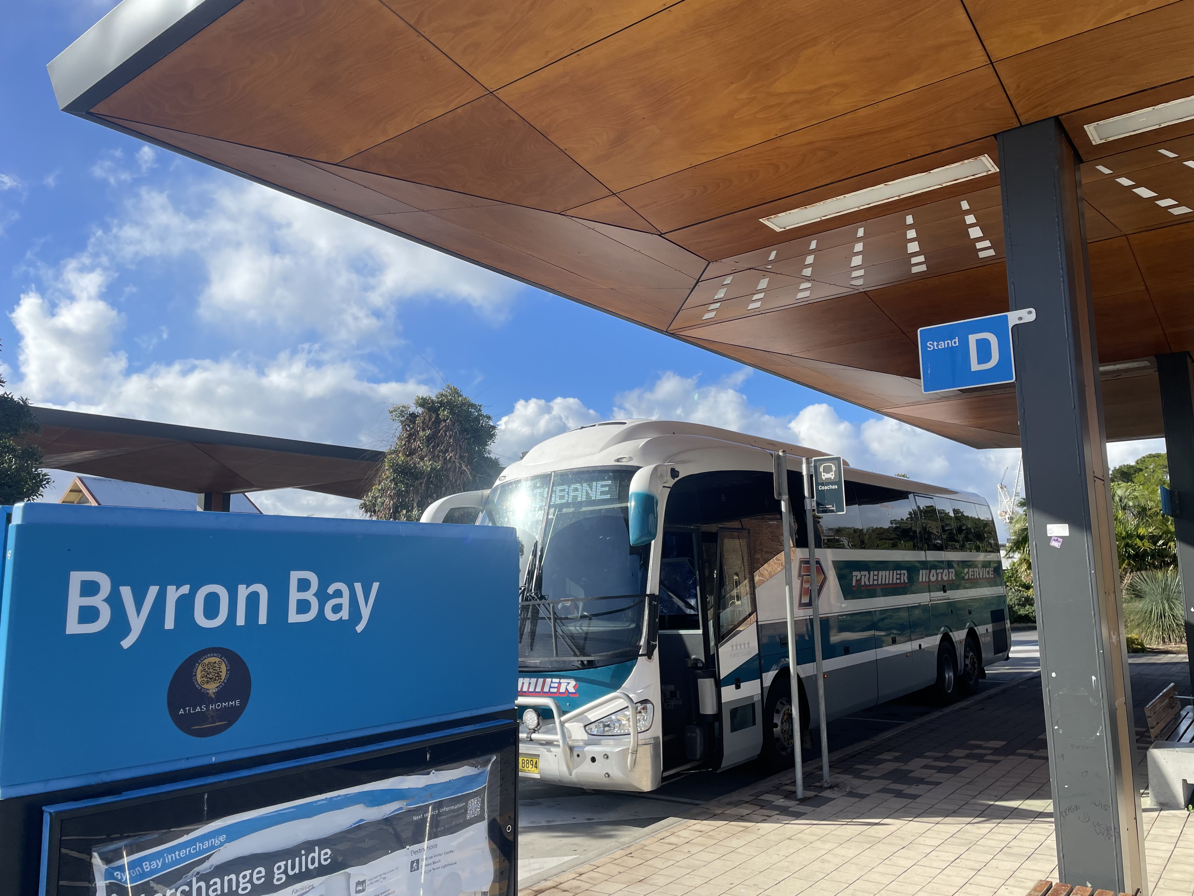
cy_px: 448
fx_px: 897
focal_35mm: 26
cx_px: 597
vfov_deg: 53.1
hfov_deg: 67.3
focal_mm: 4.2
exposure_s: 1/2681
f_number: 1.6
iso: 32
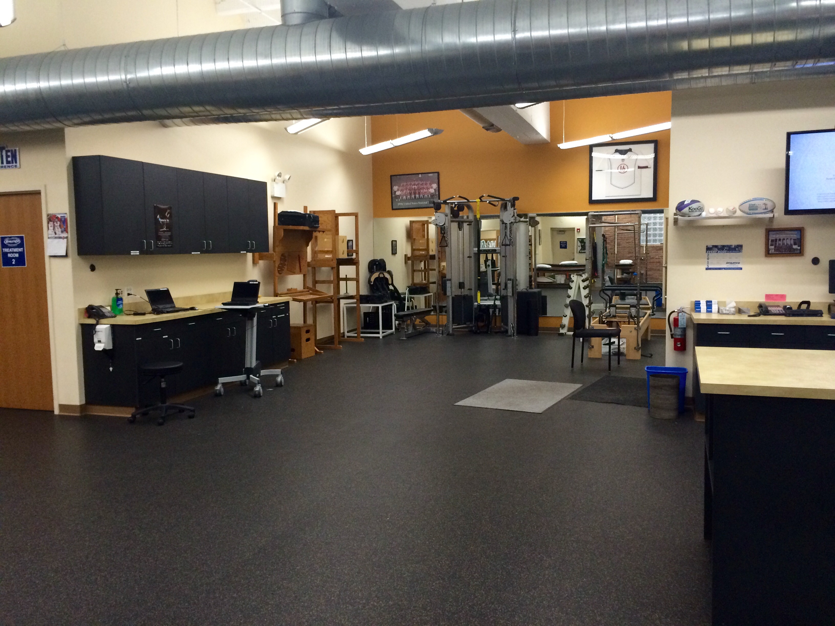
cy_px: 313
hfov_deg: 61.7
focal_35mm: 29
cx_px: 418
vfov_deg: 48.2
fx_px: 700
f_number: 2.2
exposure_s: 1/30
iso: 160
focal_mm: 4.15
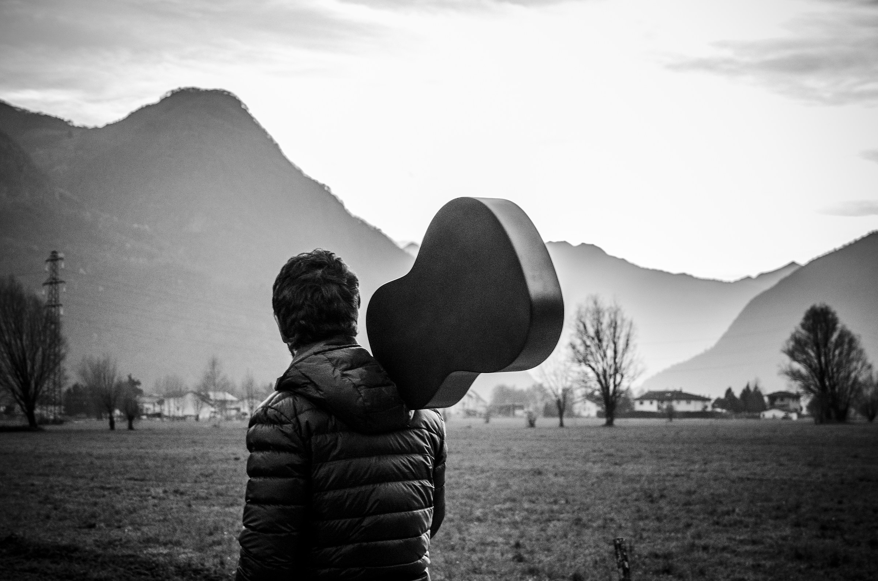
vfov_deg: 23.7
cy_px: 290
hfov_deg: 35.1
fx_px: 1387
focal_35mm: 57
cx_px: 439
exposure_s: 1/160
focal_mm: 38
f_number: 5.6
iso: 800
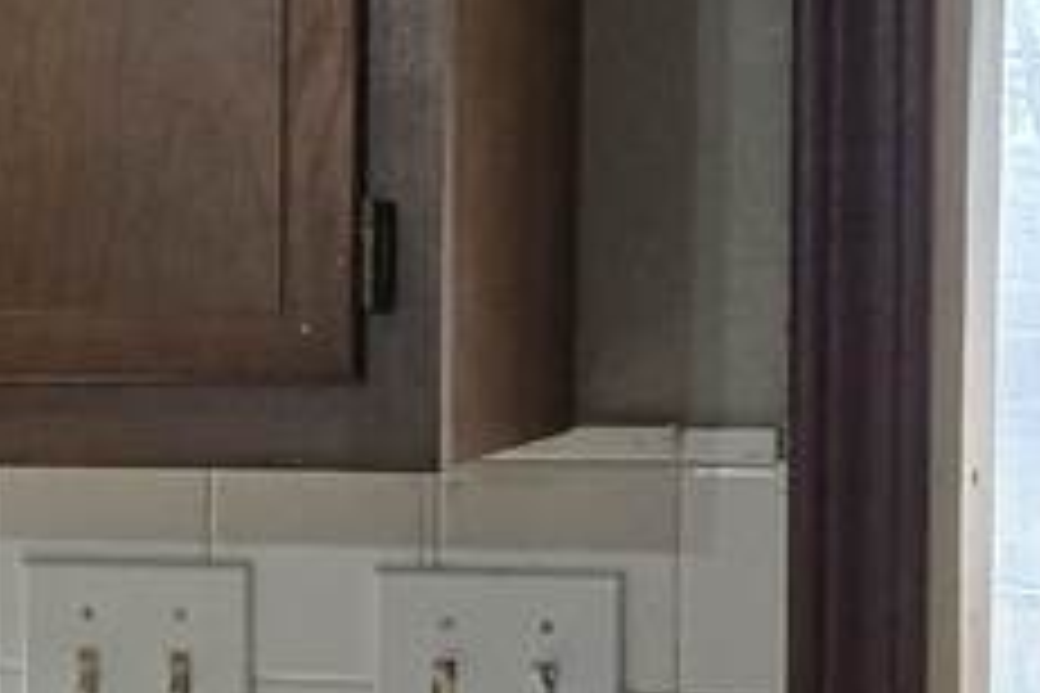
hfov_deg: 12.4
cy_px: 549
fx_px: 4304
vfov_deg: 9.2
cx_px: -959
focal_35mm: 149
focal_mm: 5.4
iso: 200
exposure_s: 1/120
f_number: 1.8
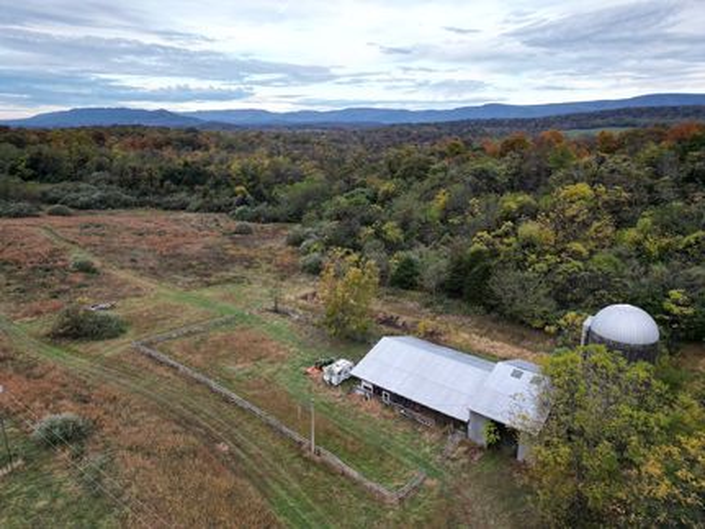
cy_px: 264
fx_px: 489
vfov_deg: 56.8
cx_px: 352
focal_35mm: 24
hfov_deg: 71.6
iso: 100
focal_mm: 6.72
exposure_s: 1/240
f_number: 1.7
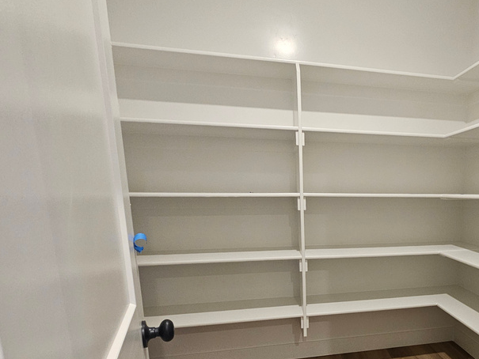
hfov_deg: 71.0
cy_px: 250
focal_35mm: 22
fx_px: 304
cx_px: 361
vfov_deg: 59.1
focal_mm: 2.2
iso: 400
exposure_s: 1/60
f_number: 2.2
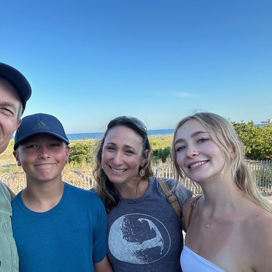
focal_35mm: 28
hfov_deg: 56.6
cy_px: 139
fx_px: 249
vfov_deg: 57.3
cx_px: 103
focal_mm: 2.69
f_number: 1.9
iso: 25
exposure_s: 1/283
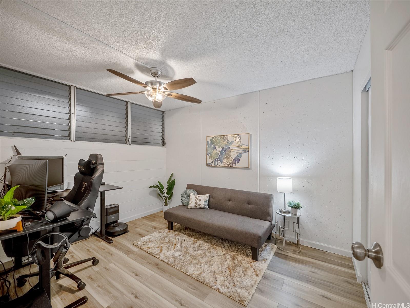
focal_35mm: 14
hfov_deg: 102.1
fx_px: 166
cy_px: 154
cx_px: 205
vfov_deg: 85.7
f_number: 4
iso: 250
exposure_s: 1/160
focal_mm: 7
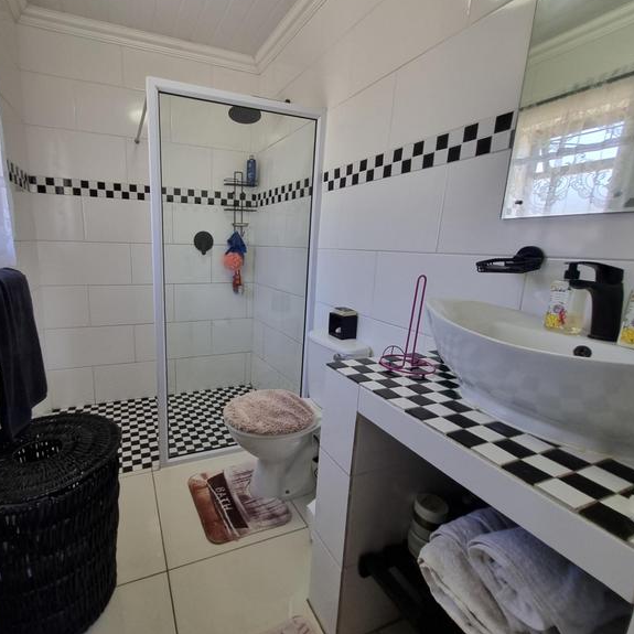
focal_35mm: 16
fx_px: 332
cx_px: 250
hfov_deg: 86.2
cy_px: 314
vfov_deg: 87.4
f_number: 2.2
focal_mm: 1.74
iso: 125
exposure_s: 1/50
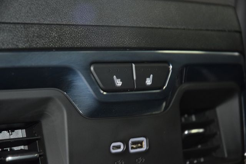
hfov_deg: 19.5
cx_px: 123
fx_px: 718
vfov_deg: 13.0
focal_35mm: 105
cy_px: 82
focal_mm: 70
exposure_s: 1/13
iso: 2000
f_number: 4.5
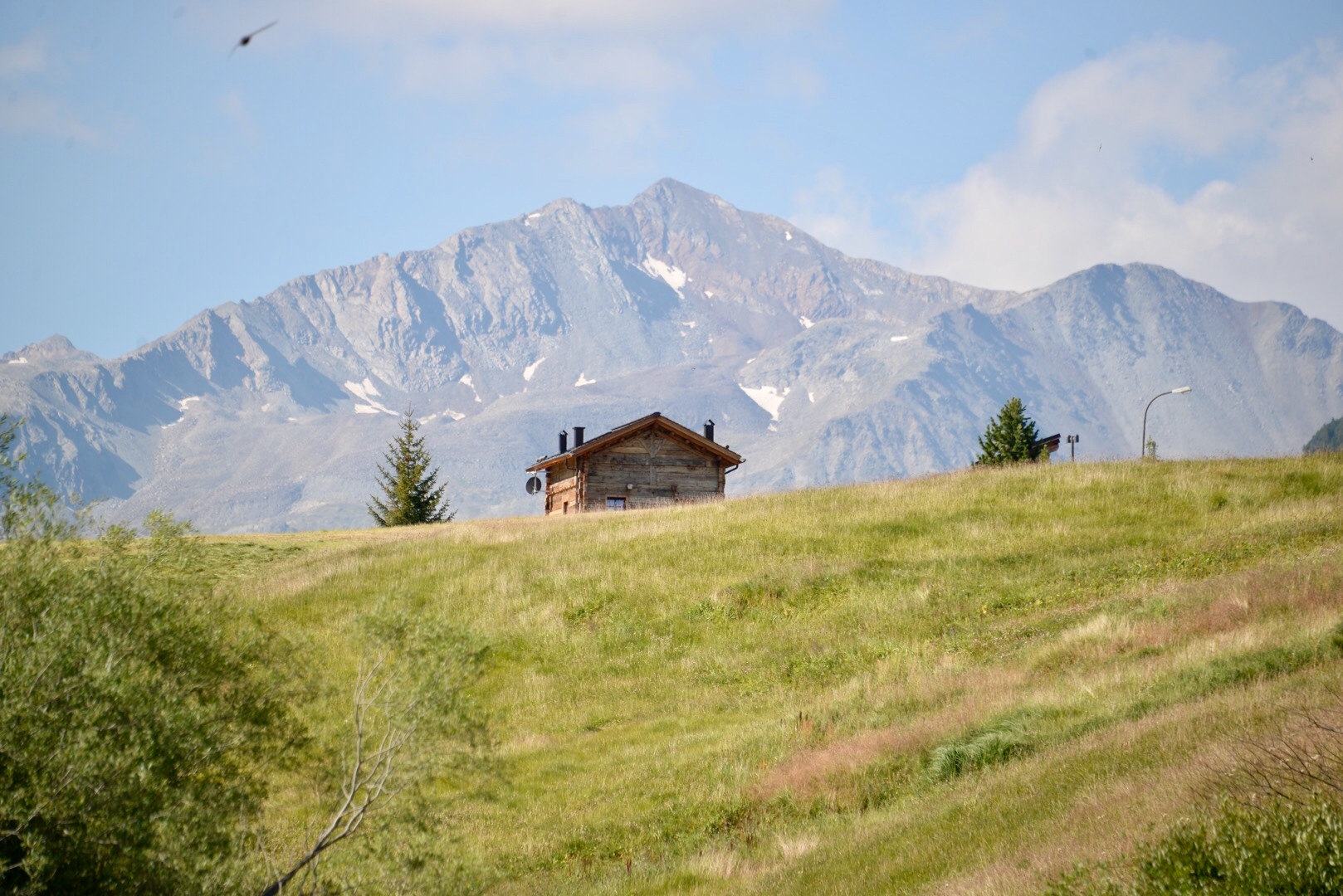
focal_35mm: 300
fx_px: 11195
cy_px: 448
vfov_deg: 4.6
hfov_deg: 6.9
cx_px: 672
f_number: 5.6
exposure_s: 1/640
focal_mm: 300
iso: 200
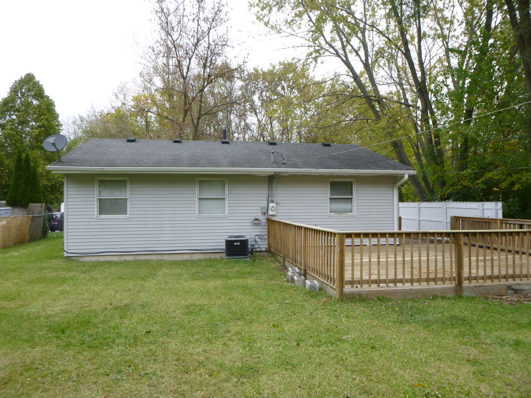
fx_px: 383
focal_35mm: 25
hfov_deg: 69.4
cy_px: 199
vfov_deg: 54.9
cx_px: 266
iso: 100
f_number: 3.9
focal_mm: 4.5
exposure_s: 1/100
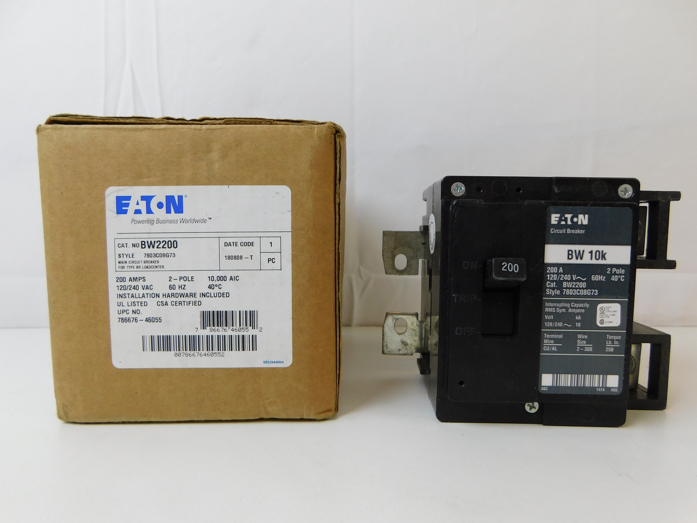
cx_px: 348
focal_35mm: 23
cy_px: 262
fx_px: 463
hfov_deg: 73.9
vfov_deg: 58.9
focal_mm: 4
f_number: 3
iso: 125
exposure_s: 1/40
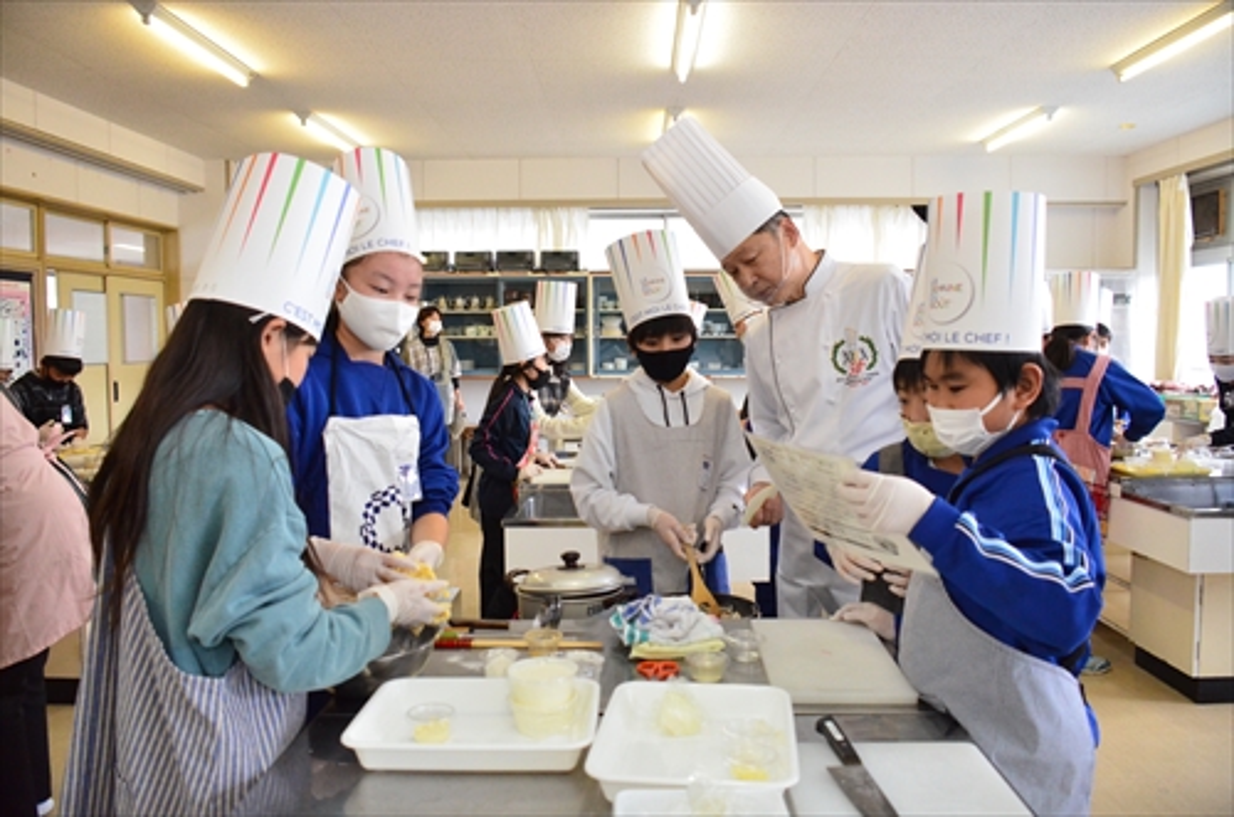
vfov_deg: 47.7
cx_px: 617
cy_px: 408
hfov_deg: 67.5
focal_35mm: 27
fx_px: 923
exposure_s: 1/250
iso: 3200
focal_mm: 18
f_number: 4.5
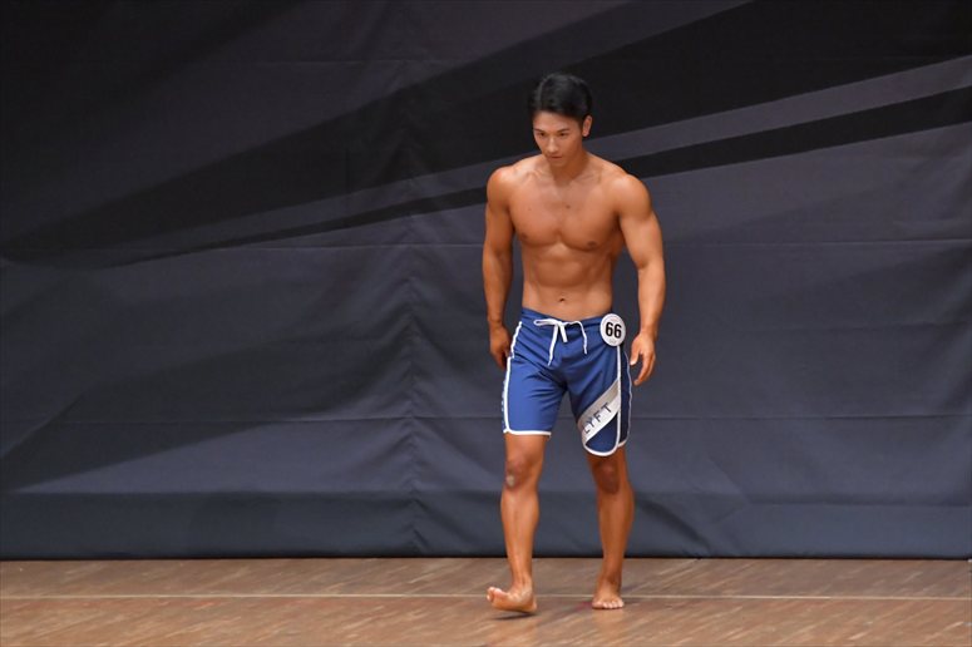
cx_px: 486
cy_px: 324
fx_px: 8501
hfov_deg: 6.5
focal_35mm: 315
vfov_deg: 4.4
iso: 6400
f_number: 5.6
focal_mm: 210
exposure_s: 1/400
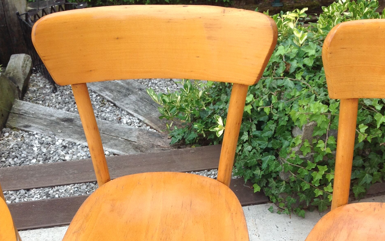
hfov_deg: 39.6
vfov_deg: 24.4
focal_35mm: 51
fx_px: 535
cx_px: 189
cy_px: 230
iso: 50
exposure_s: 1/231
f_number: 2.4
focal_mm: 4.28
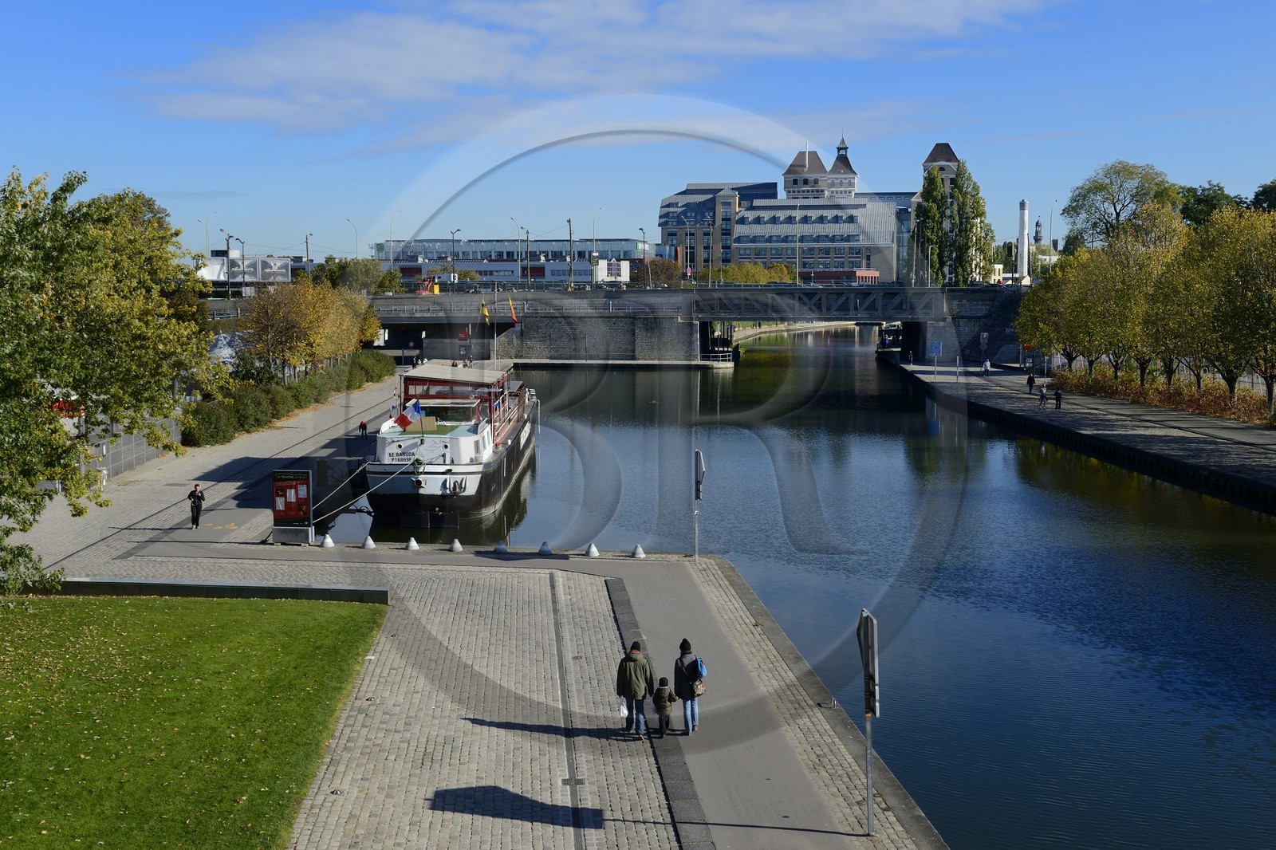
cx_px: 638
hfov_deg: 46.4
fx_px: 1488
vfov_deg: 31.9
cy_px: 425
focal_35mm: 42
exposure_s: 1/320
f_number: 9
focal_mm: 42
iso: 200
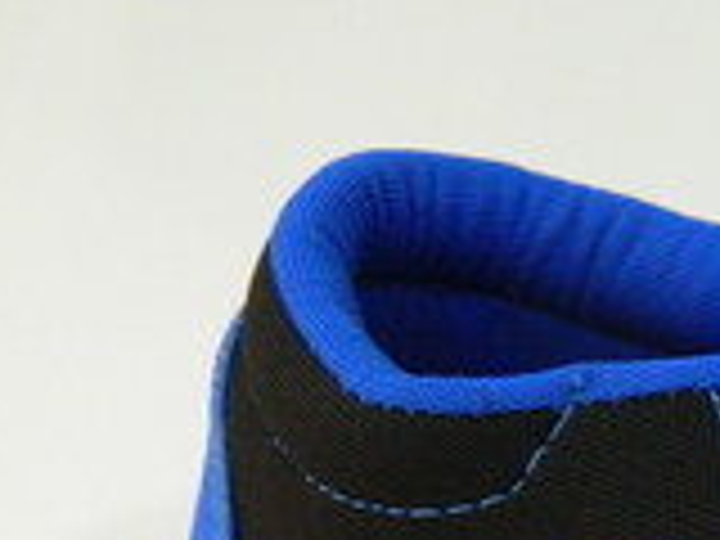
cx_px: 1098
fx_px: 3702
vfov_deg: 8.2
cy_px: 767
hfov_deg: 10.7
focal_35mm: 178
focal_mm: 10.2
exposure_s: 1/13
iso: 400
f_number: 3.8
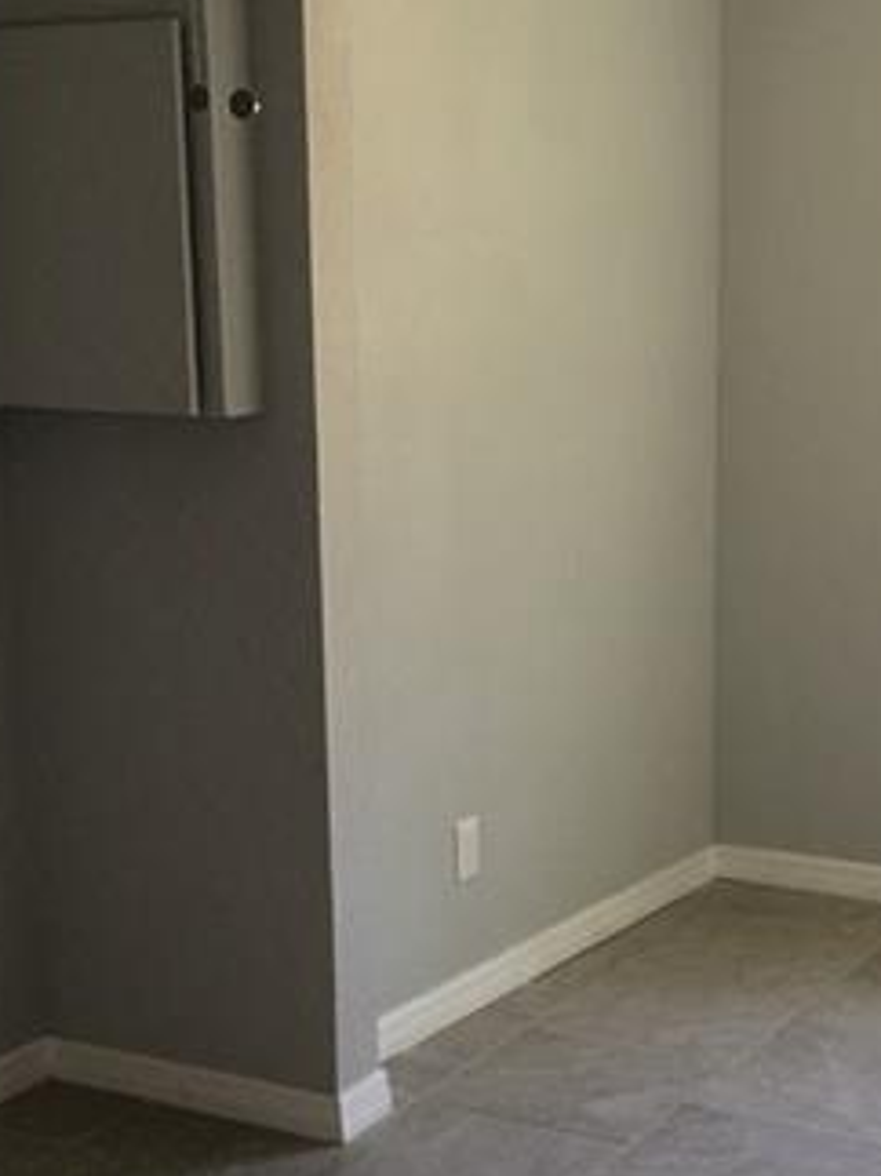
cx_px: 470
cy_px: 754
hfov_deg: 21.3
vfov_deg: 28.0
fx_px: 2343
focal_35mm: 69
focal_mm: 4.15
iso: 40
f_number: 2.2
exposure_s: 1/15
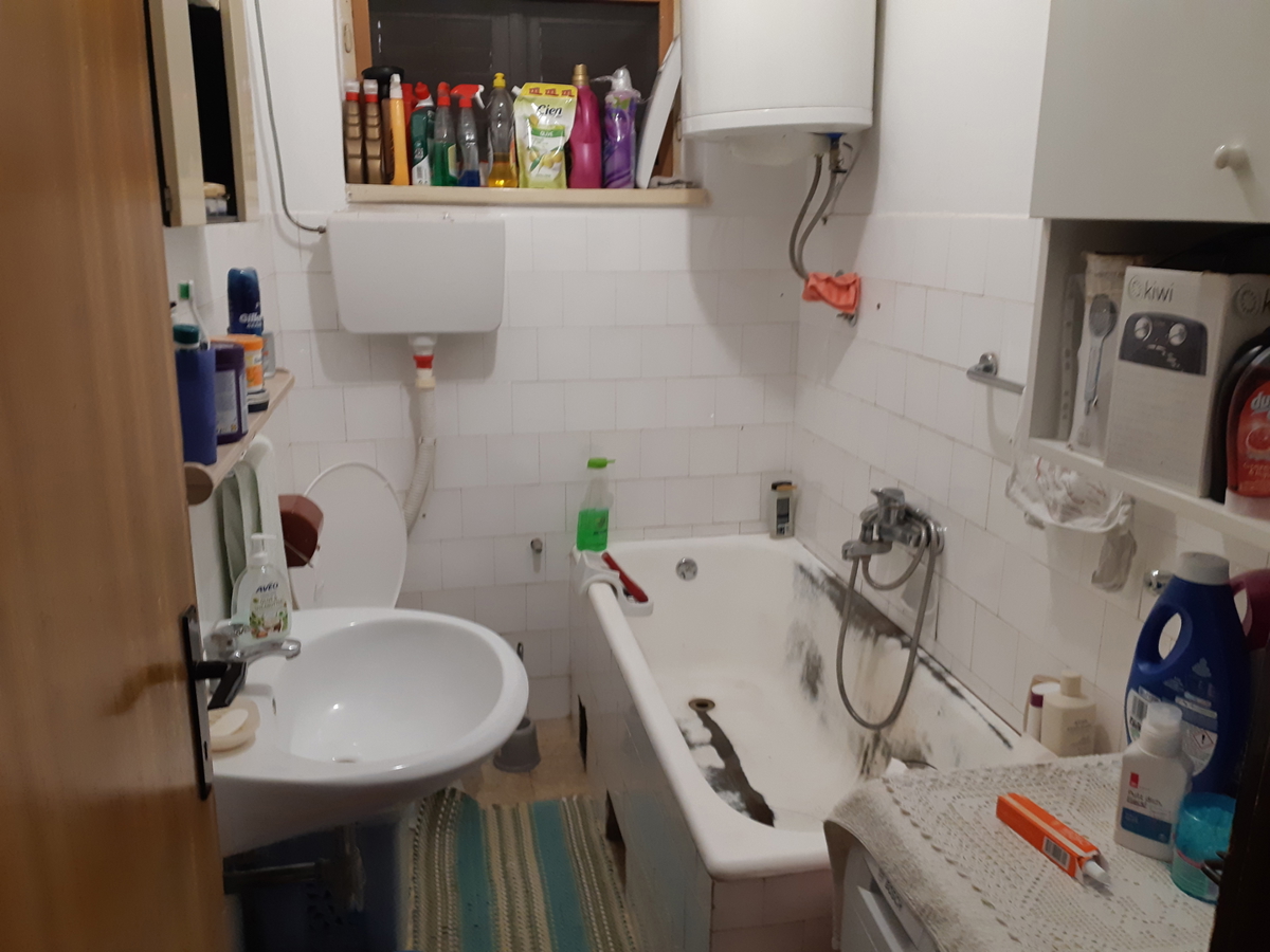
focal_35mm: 26
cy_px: 476
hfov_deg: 67.3
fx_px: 954
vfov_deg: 53.1
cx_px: 635
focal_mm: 3.93
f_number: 1.7
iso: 160
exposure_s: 1/50
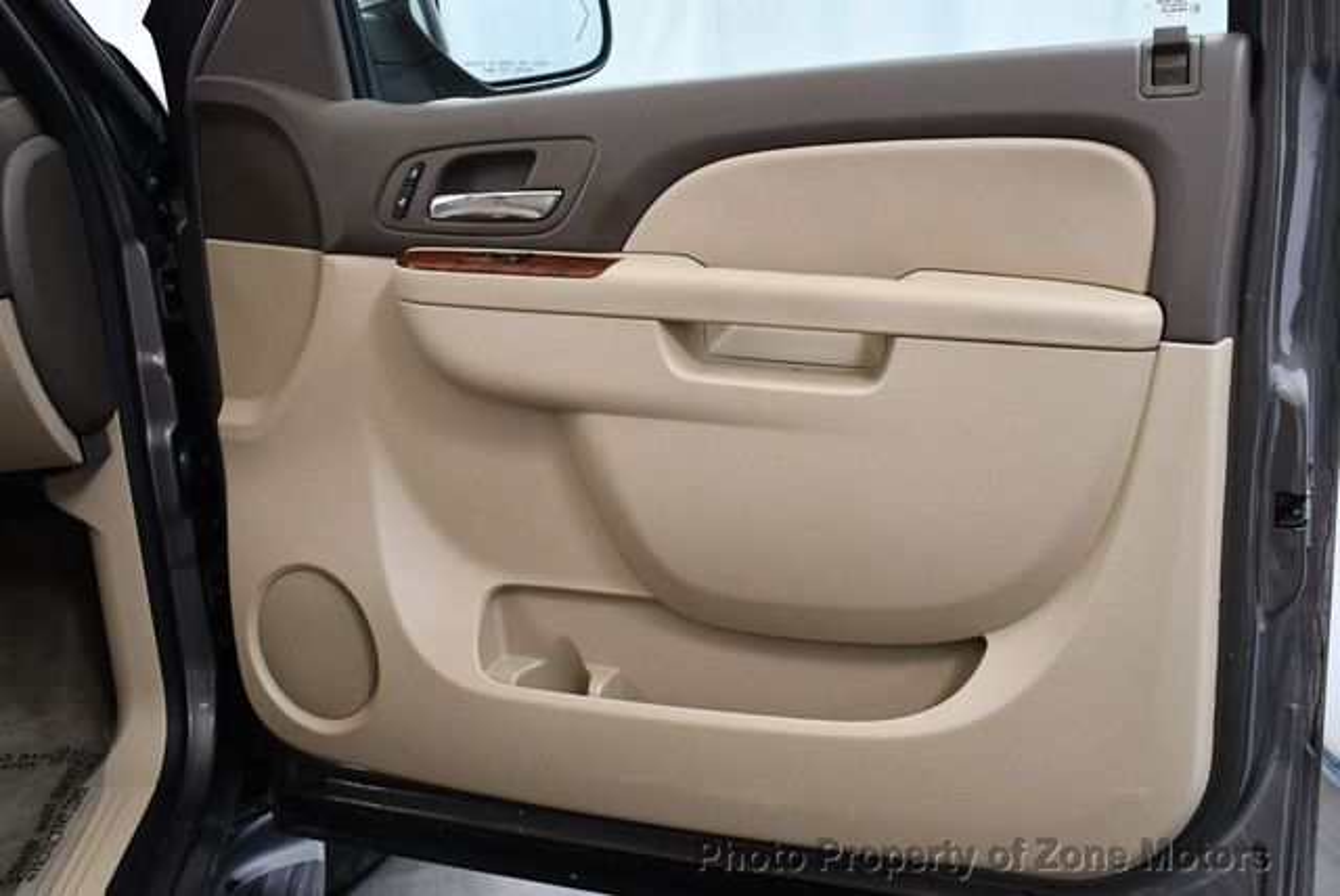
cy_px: 448
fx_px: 1341
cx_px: 670
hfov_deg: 53.1
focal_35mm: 36
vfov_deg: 36.9
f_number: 3.5
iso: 1600
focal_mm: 18
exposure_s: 1/125
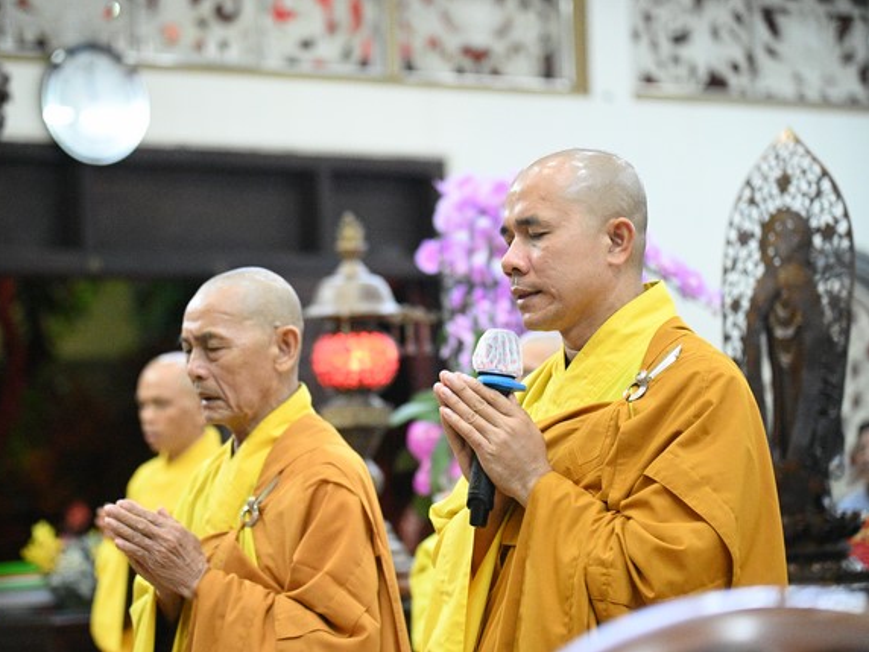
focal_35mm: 131
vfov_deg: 11.3
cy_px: 325
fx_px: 3289
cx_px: 378
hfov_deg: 15.0
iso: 20000
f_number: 4
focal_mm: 120
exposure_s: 1/250
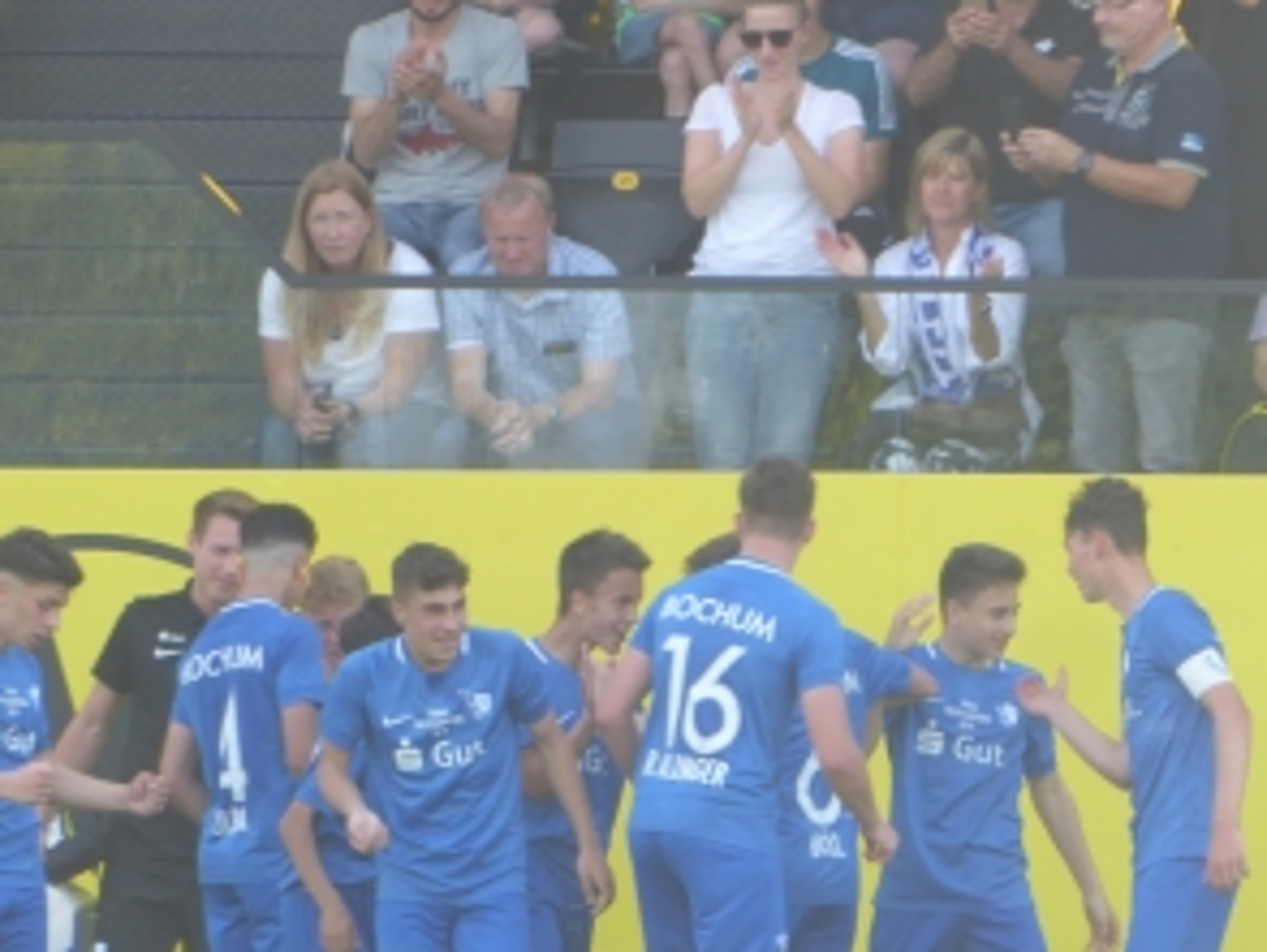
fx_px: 31869
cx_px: 698
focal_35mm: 870
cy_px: 470
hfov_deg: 2.3
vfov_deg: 1.7
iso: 160
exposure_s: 1/100
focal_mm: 101.7
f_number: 6.1
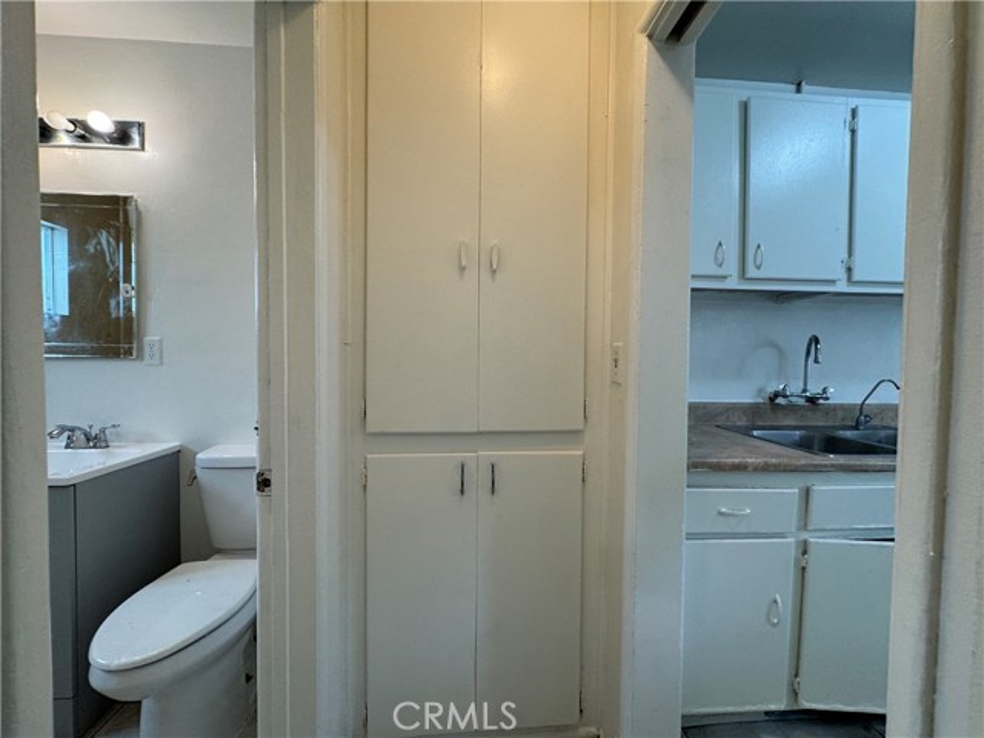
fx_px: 398
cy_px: 369
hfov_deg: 102.1
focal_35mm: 14
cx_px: 492
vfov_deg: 85.7
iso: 200
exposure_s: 1/120
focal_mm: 2.22
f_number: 2.2
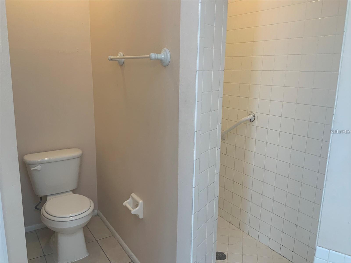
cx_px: 176
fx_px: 294
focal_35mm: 29
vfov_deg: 48.2
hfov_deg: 61.7
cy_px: 132
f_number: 1.8
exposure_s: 1/60
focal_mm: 3
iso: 64
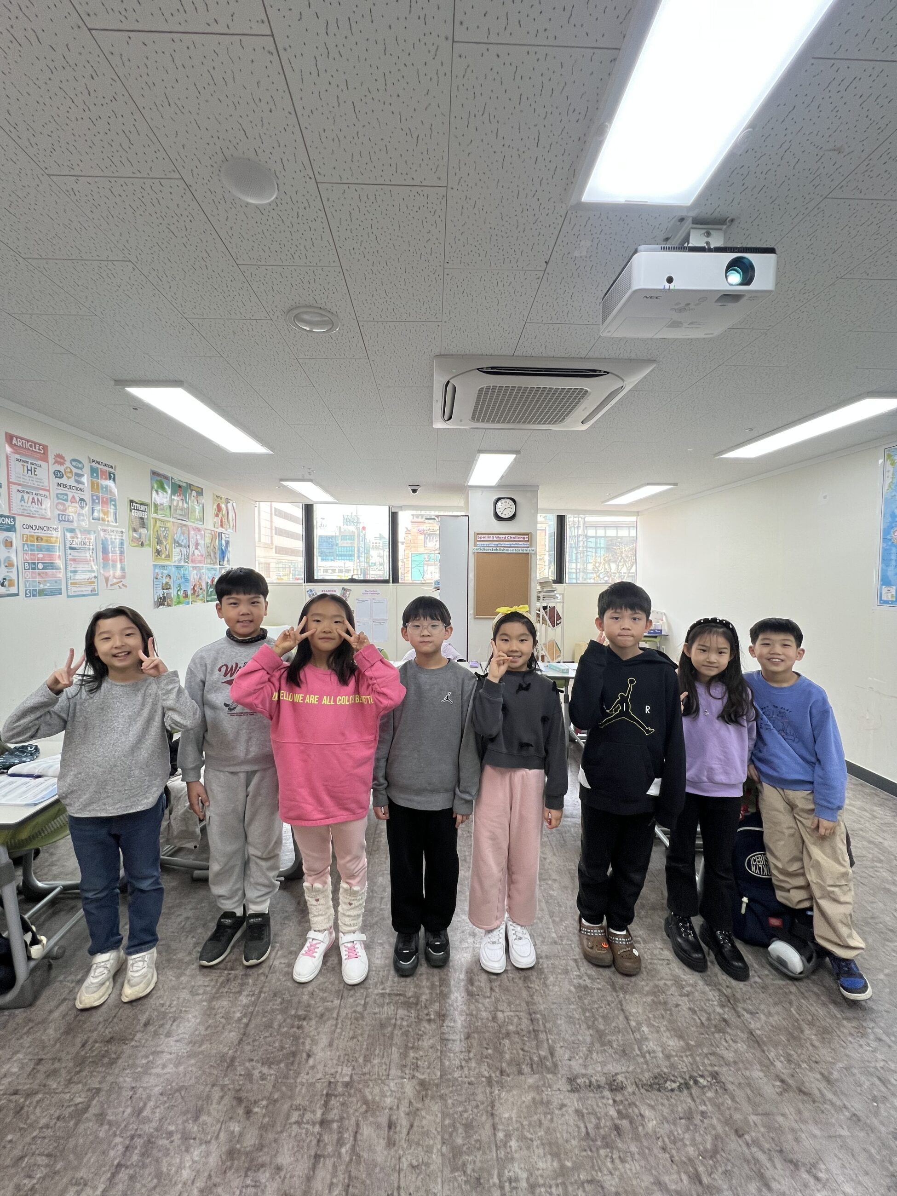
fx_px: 449
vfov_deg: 106.2
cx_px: 448
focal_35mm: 13
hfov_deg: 89.9
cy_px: 598
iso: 64
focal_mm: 1.57
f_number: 1.8
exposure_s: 1/120
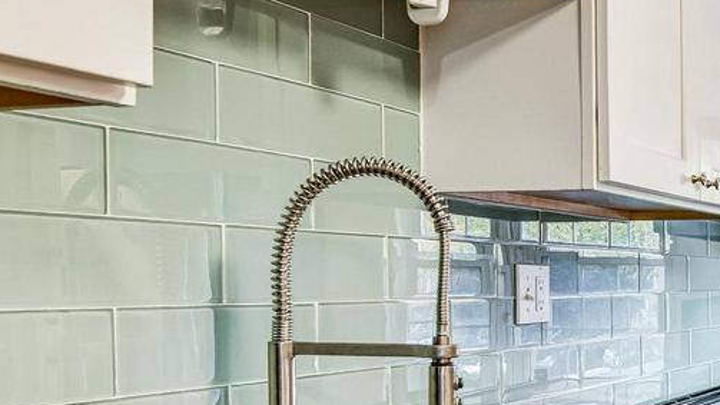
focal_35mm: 51
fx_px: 974
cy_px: 263
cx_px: 843
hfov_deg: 33.7
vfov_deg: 23.4
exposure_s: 1/13
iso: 400
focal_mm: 17
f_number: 8
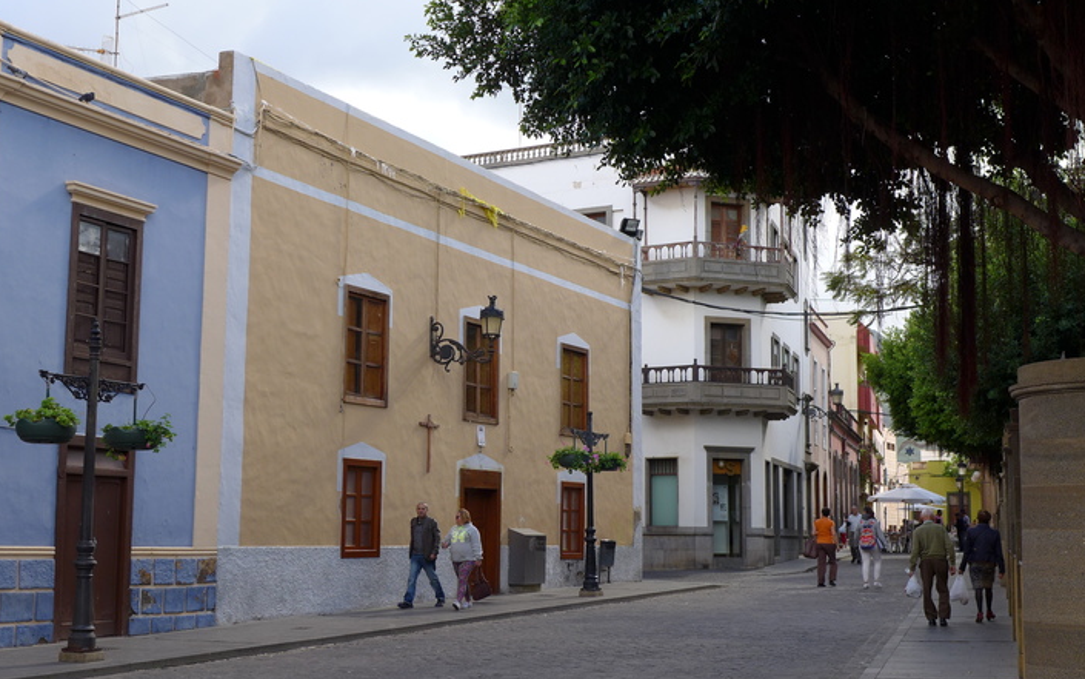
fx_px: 1538
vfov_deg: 24.9
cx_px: 542
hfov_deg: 38.9
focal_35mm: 52
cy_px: 339
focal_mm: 9.8
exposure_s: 1/500
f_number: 2.8
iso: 80
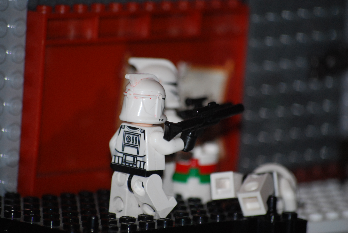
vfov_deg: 4.6
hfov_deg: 6.9
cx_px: 174
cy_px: 116
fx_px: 2903
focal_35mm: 300
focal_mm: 200
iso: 800
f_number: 5.6
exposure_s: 1/200
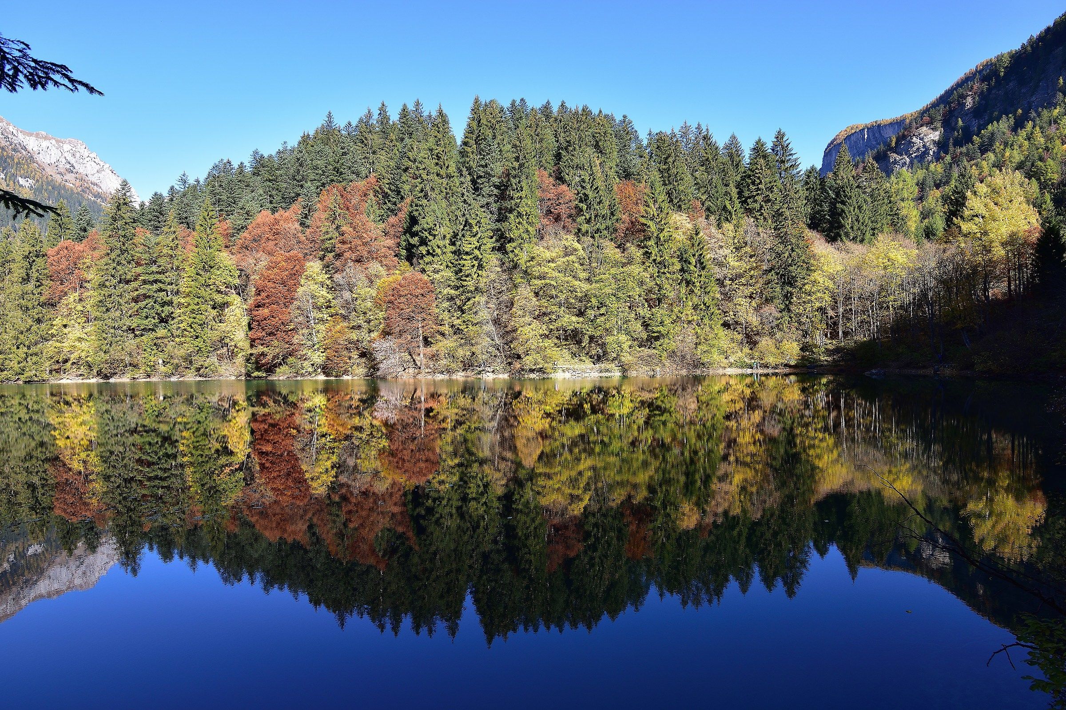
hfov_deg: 85.4
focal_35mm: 20
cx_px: 533
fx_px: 577
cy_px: 355
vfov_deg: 63.2
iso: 100
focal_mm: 13
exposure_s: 1/160
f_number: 6.3
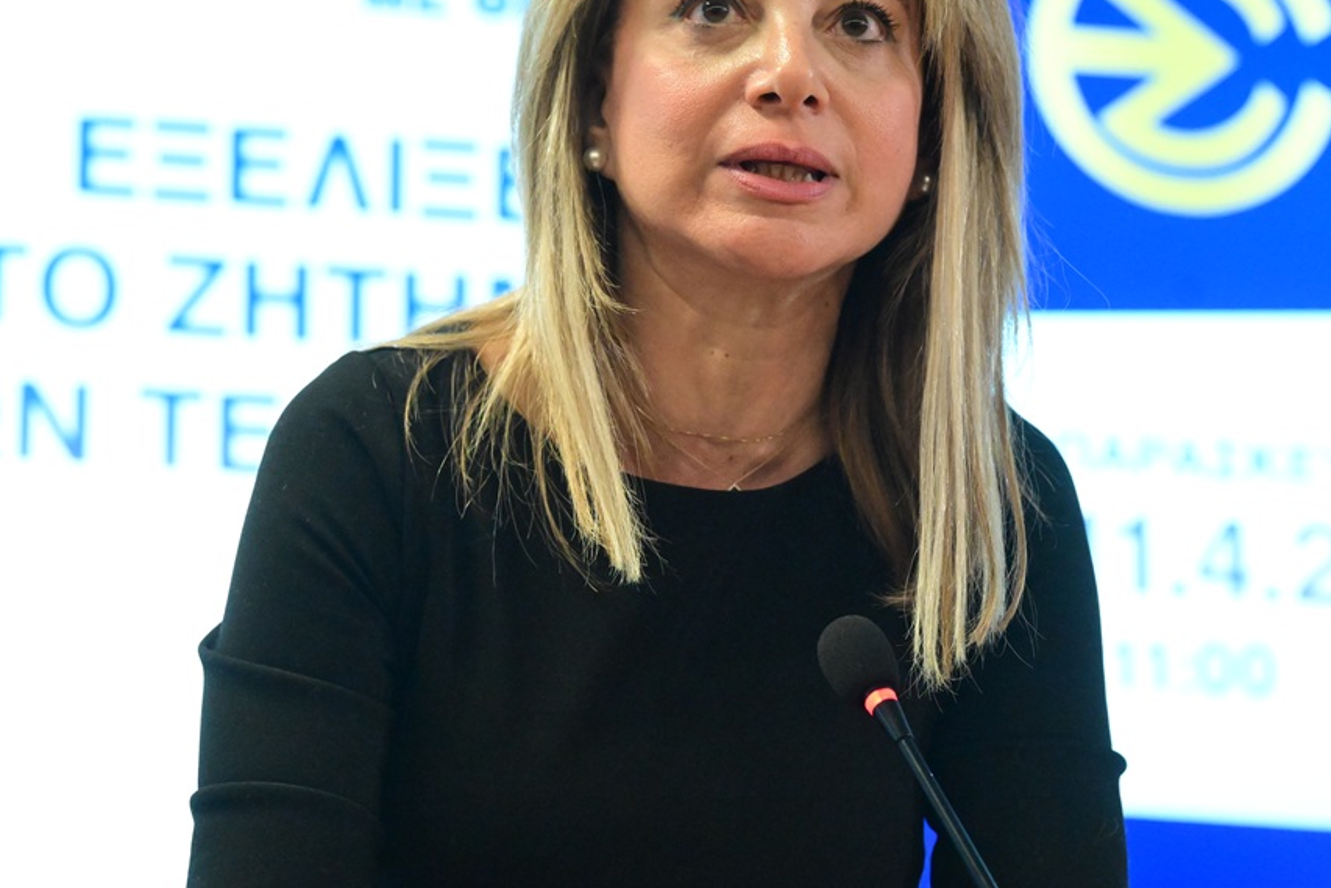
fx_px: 7543
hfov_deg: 10.1
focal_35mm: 204
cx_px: 799
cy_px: 401
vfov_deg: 6.7
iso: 10000
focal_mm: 145
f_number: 4.5
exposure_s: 1/400
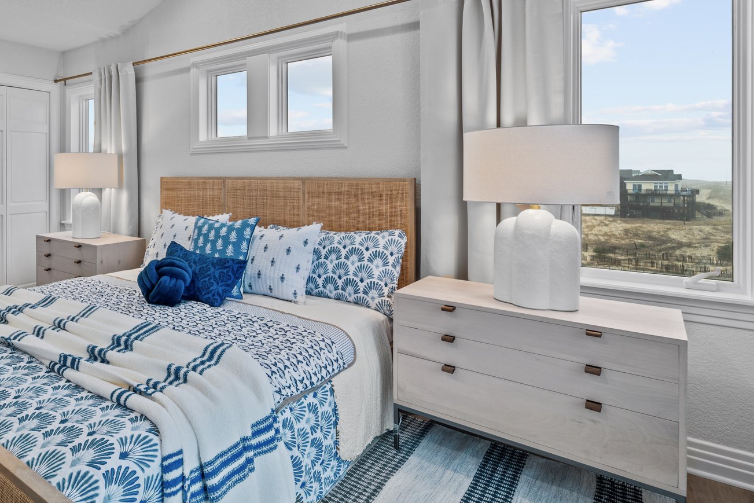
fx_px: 461
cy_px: 173
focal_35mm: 22
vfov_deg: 56.2
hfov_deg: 74.6
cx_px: 217
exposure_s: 1/4
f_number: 8
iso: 100
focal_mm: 14
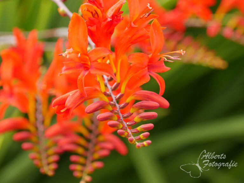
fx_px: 1086
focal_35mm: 154
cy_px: 92
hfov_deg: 12.8
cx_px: 122
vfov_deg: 9.6
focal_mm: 77
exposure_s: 1/125
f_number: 5.4
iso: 200
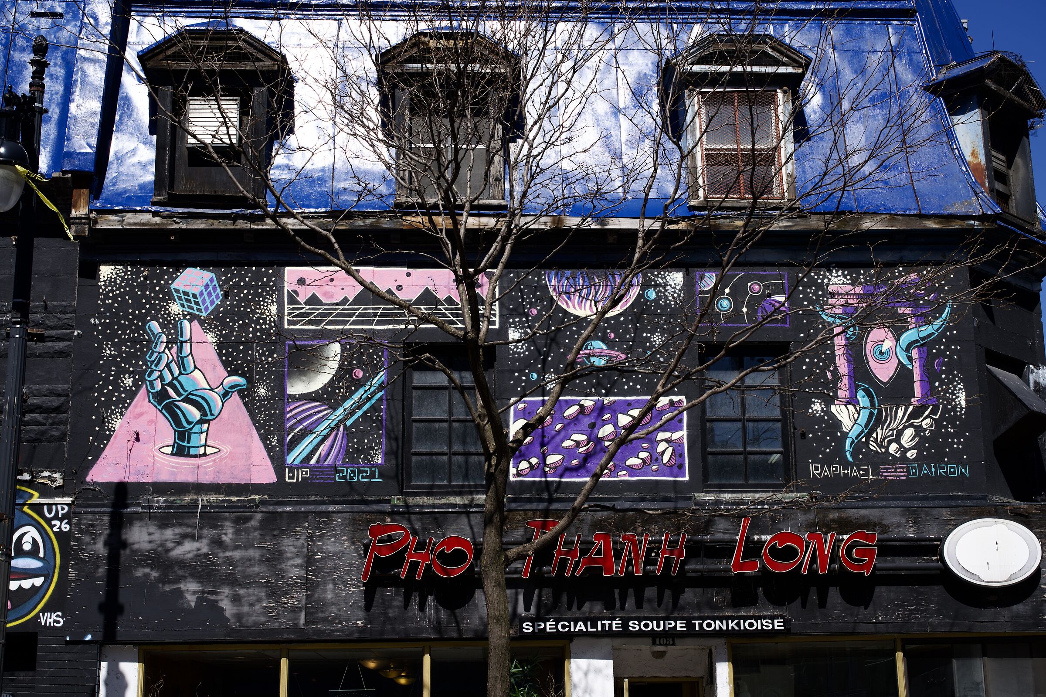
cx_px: 523
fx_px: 1452
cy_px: 348
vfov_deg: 27.0
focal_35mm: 50
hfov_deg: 39.6
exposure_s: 1/400
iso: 125
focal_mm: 50
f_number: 7.1
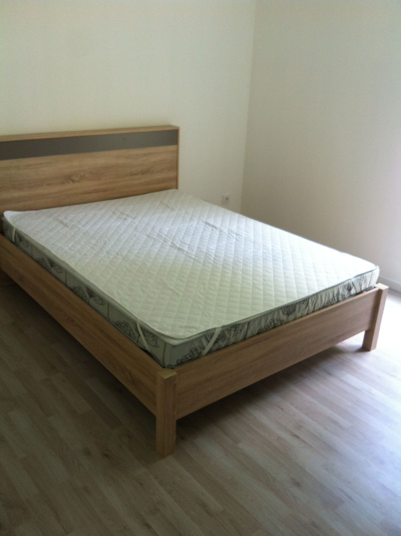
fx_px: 542
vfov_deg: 52.7
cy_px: 268
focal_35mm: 35
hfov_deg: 40.6
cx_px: 200
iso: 80
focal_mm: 3.85
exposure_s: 1/20
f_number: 2.8
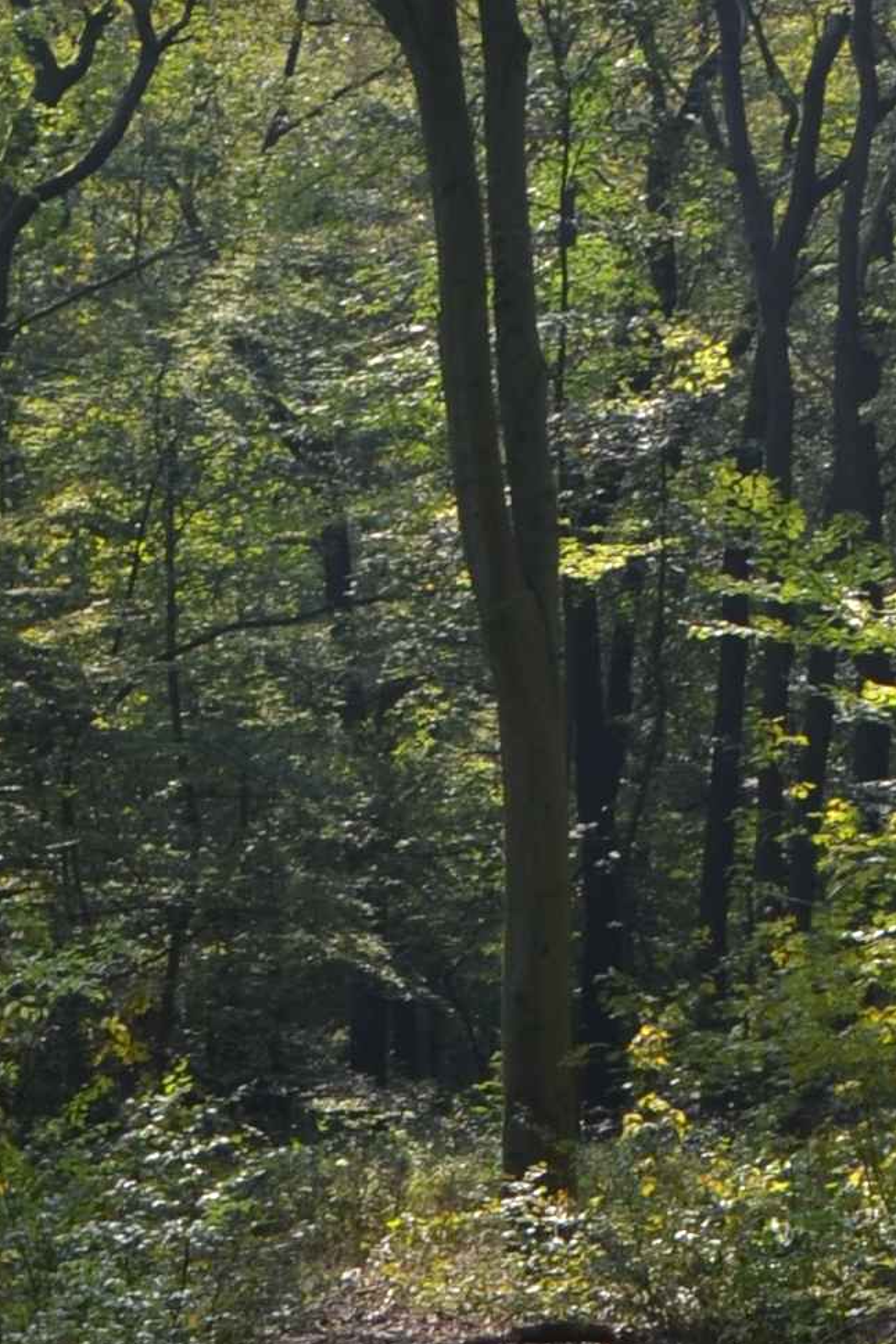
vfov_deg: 9.4
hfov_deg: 6.4
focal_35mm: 214
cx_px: 190
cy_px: -445
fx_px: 7989
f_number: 5.6
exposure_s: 1/125
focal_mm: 30
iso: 100
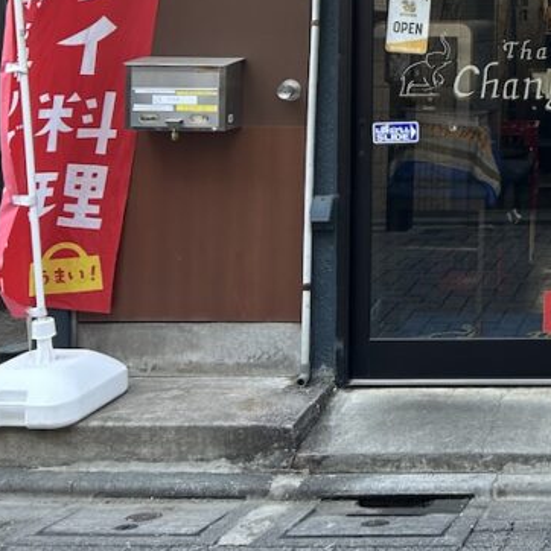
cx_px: 735
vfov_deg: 25.2
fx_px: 1171
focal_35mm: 65
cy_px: 5
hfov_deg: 23.2
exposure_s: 1/157
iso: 40
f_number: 1.5
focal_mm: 5.7
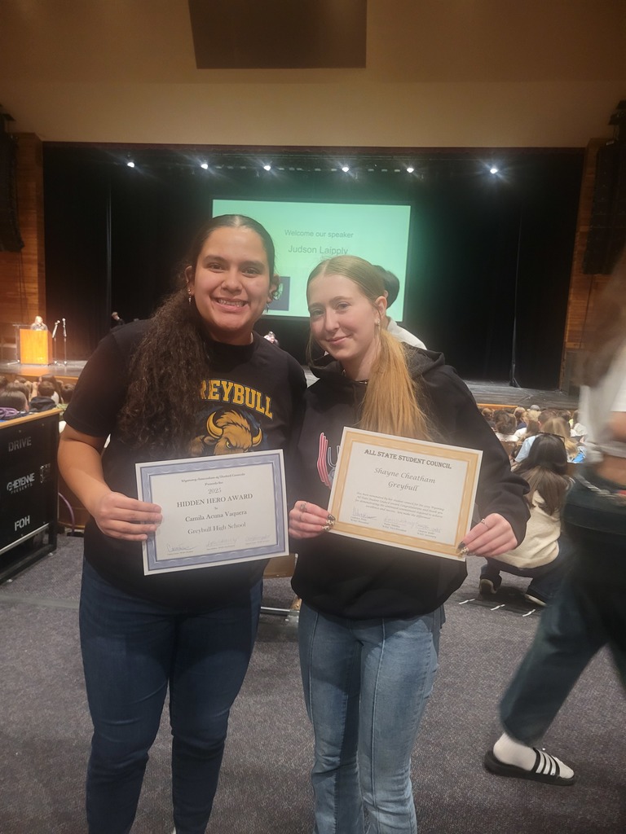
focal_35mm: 26
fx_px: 627
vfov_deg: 67.3
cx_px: 313
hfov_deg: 53.1
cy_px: 417
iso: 500
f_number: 1.8
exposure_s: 1/40
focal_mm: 5.4
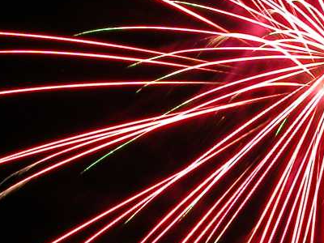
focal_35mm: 112
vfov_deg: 13.2
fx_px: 1048
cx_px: 265
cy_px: 197
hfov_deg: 17.4
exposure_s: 8
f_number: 8
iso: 100
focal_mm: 8.9
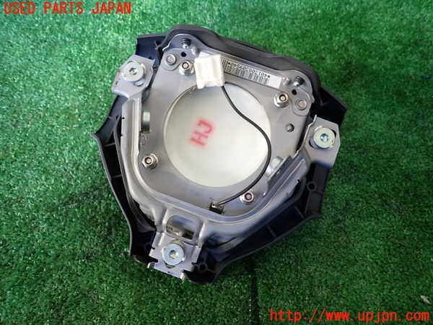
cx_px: 216
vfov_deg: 54.9
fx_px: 313
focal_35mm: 25
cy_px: 162
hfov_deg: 69.4
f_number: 2
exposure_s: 1/60
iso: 200
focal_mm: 4.5
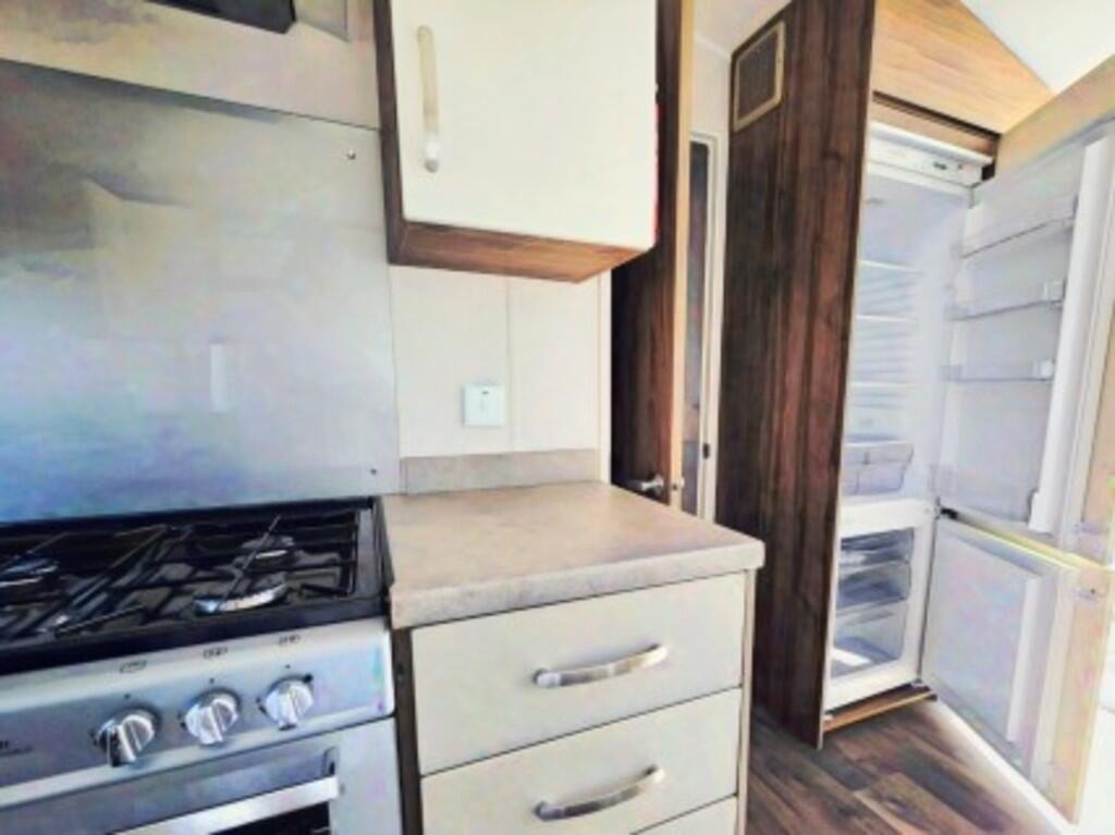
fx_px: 419
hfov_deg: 106.2
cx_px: 558
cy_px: 418
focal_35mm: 13
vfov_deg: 89.9
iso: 40
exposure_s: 1/323
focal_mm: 2.2
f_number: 1.9
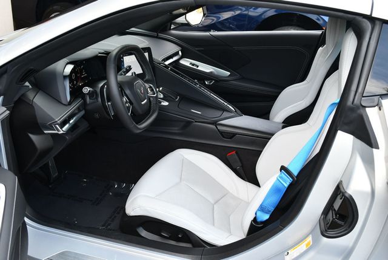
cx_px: 194
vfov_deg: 36.9
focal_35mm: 36
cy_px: 130
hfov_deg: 53.1
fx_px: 388
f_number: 4
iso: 400
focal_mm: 18
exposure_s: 1/250
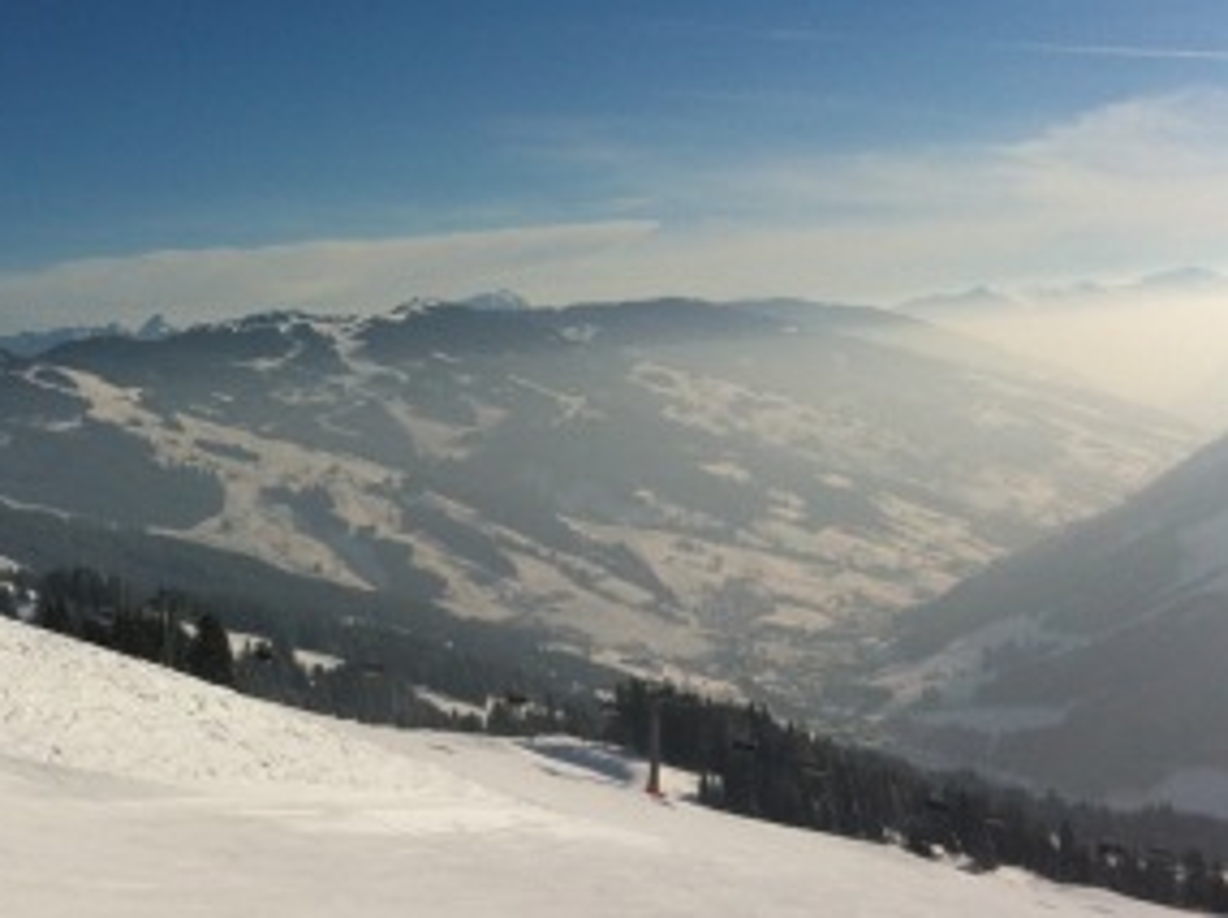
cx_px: 315
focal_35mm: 59
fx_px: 2090
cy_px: 351
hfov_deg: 32.2
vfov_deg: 24.7
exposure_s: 1/5027
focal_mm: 3.85
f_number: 2.8
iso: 80
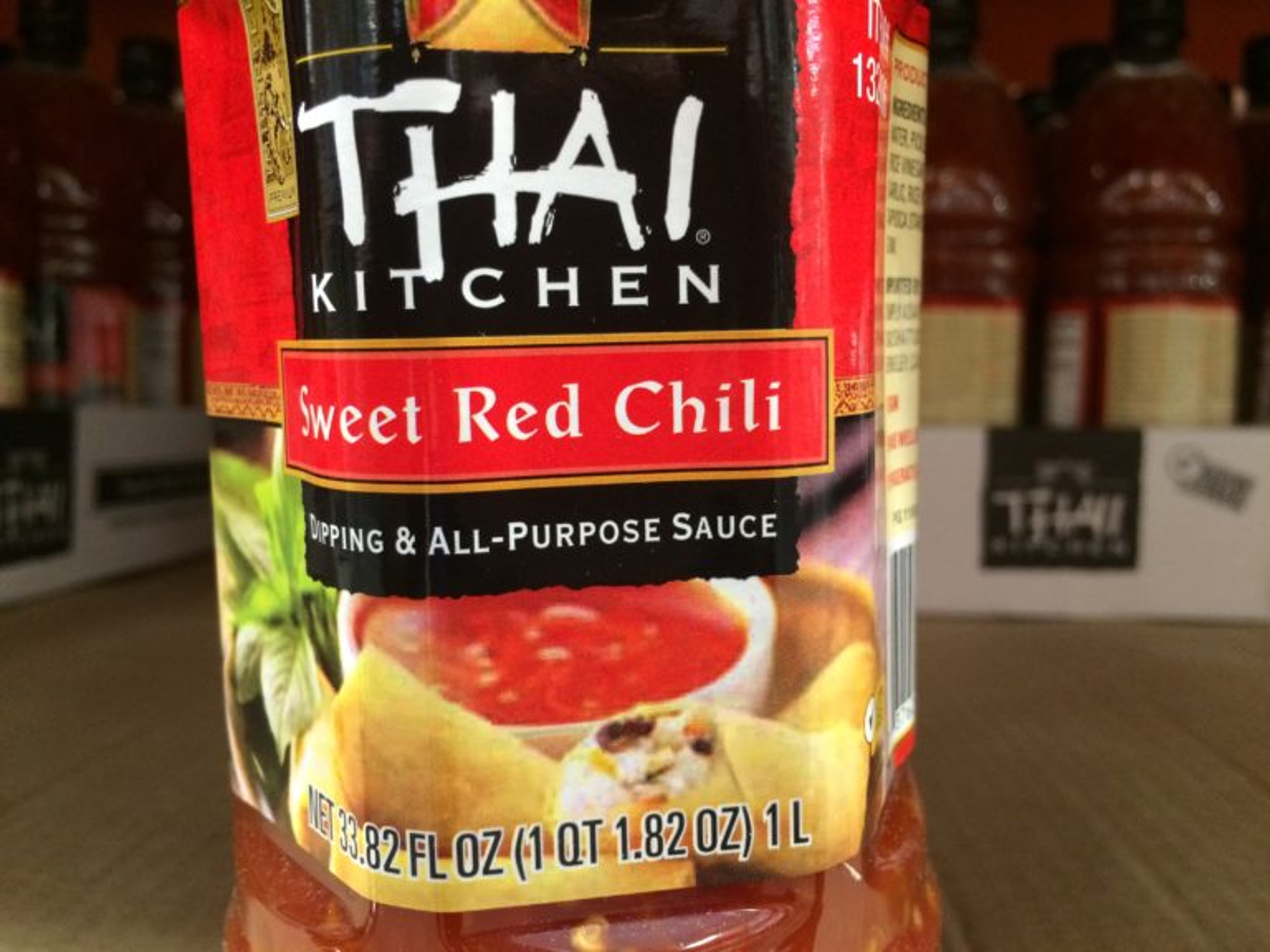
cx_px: 635
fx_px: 1064
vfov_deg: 48.2
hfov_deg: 61.7
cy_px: 476
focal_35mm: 29
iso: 320
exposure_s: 1/24
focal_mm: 4.15
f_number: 2.2
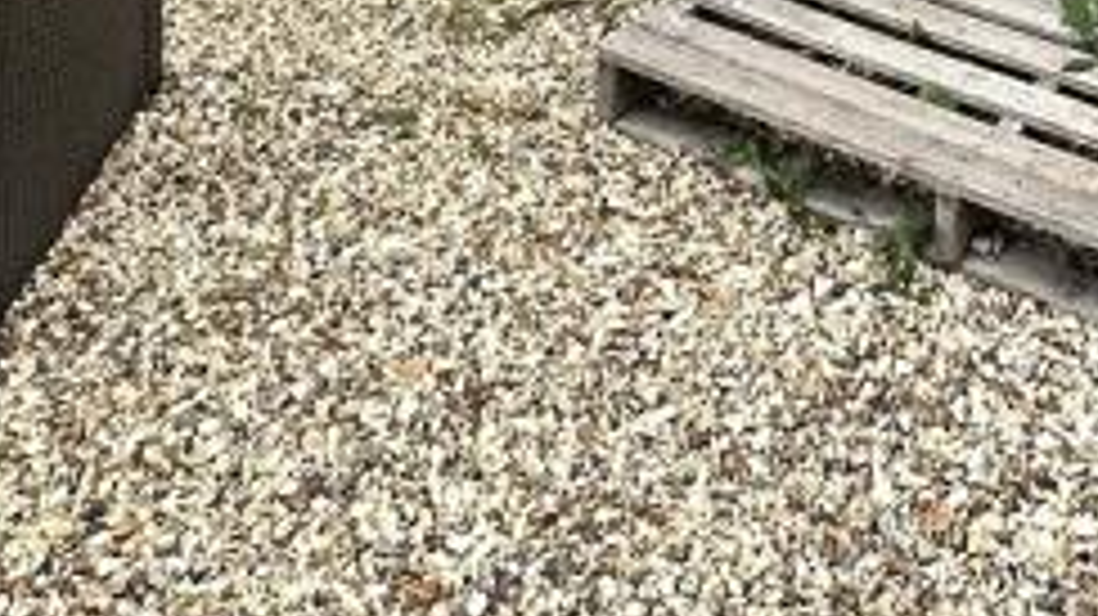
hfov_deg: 32.2
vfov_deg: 13.6
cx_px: 824
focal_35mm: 64
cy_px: -863
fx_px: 1863
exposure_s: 1/364
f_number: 2.2
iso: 40
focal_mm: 2.22
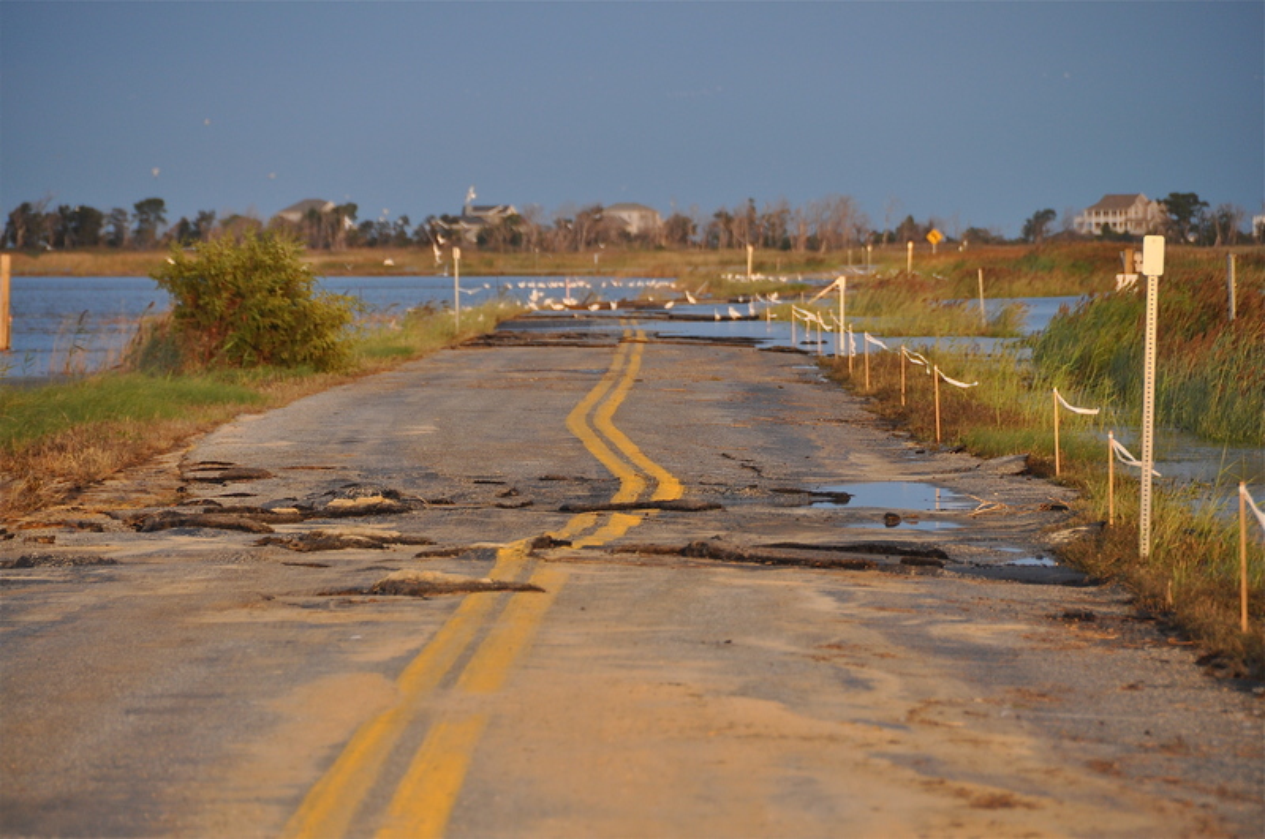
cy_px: 420
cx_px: 632
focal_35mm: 300
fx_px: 10527
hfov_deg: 6.9
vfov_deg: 4.6
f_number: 6.3
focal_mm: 200
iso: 500
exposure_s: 1/640
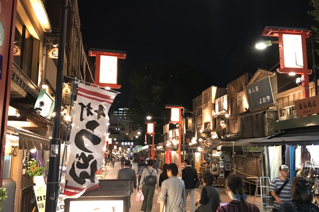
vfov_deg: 36.9
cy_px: 108
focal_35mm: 36
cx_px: 175
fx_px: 319
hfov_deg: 53.0
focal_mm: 3.99
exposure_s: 1/9
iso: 100
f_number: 1.8
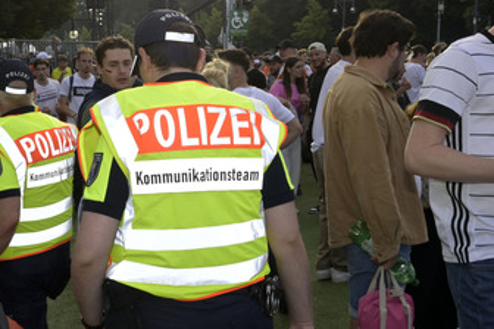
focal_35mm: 51
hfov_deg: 38.5
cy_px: 154
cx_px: 168
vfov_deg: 26.5
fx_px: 700
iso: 1000
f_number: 18
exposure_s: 1/160
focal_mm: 38
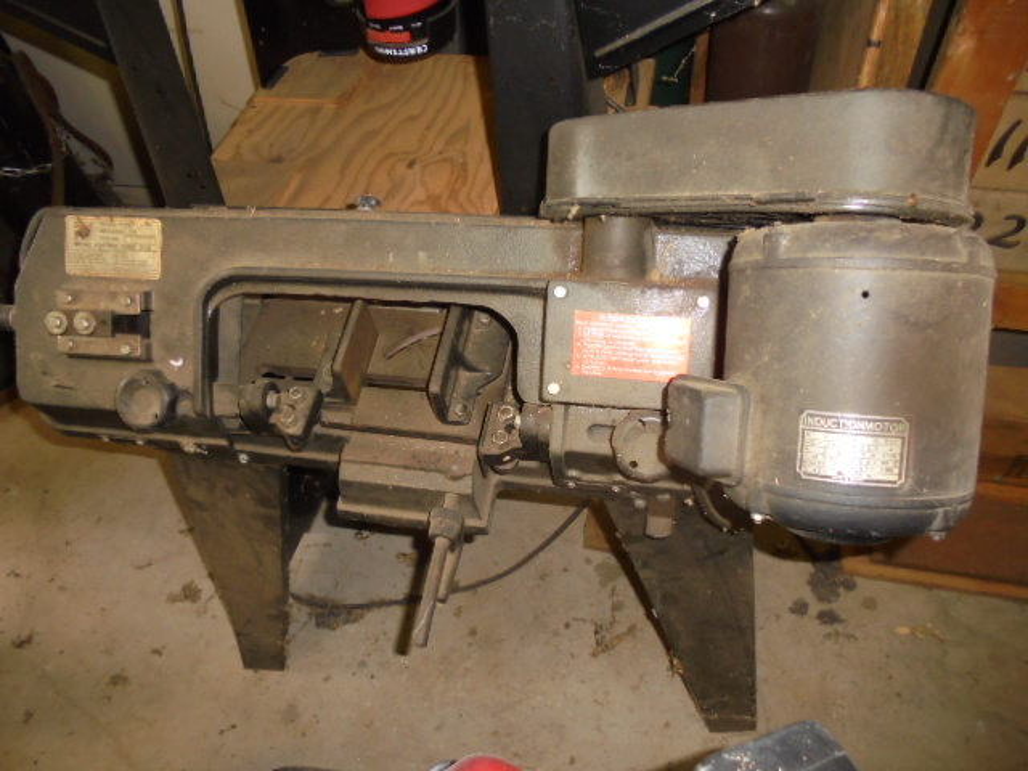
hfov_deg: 67.3
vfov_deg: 53.1
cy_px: 386
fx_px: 772
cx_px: 514
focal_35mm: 26
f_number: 3.5
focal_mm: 4.6
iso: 250
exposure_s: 1/30
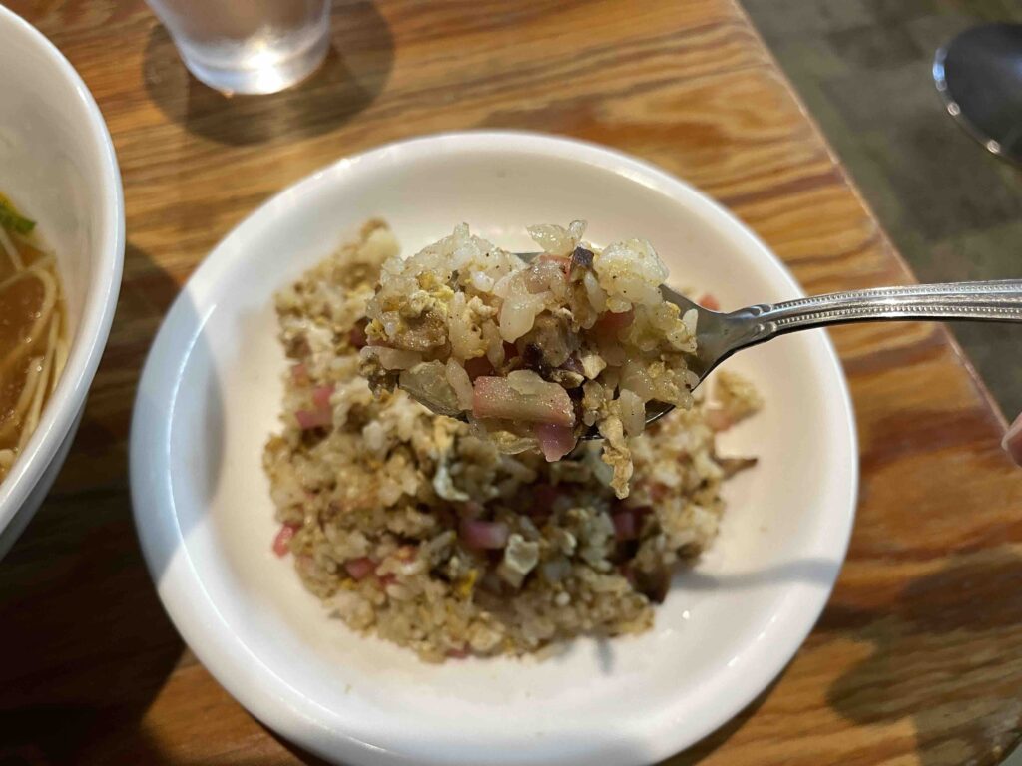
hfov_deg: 67.3
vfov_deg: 53.1
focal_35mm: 26
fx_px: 768
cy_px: 383
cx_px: 511
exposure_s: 1/60
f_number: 1.6
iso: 200
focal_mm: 4.2
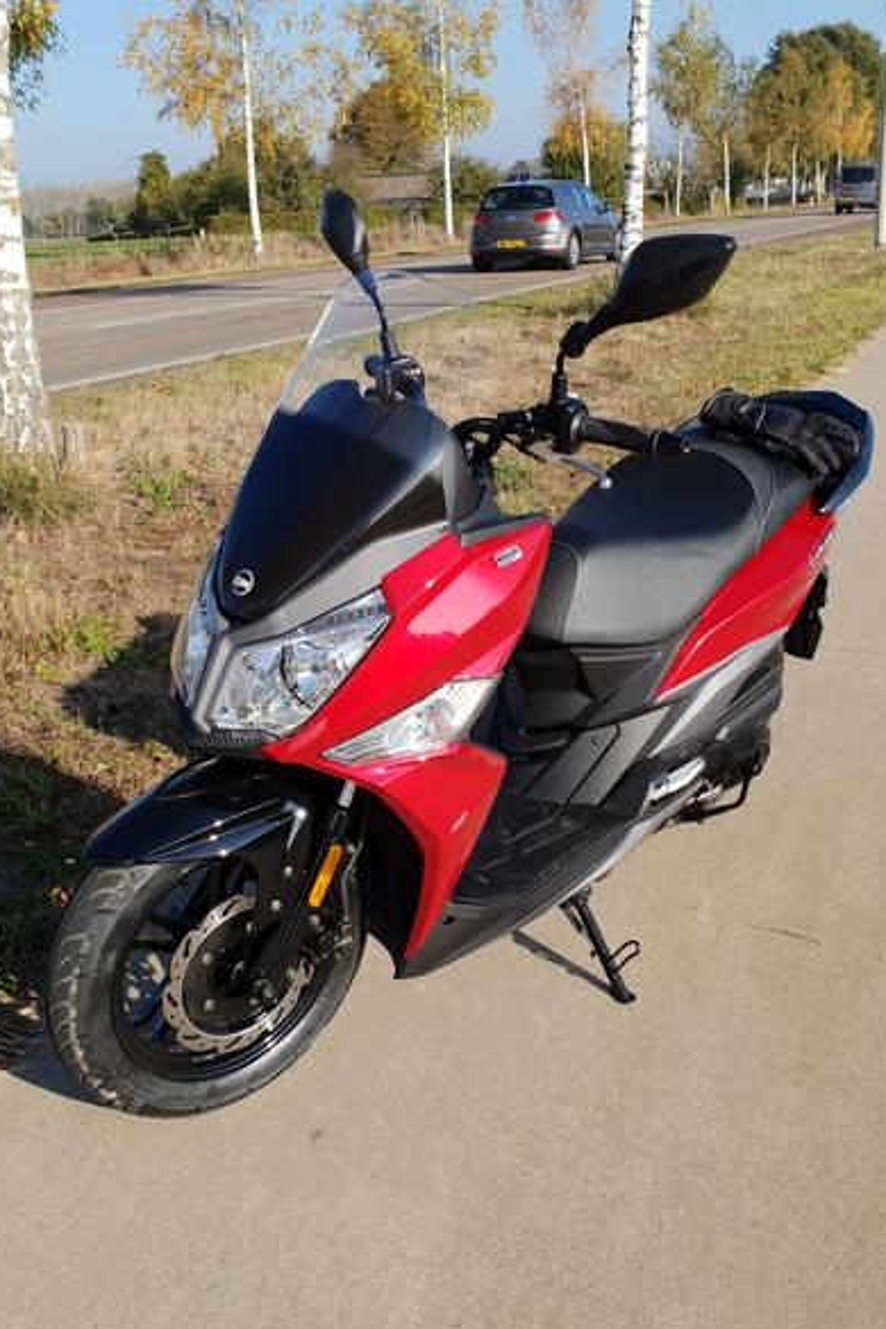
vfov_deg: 51.9
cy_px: 679
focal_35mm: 37
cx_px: 425
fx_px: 1366
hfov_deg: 35.9
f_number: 2.4
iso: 50
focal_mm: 4.3
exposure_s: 1/880
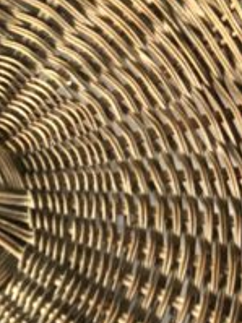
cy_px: 86
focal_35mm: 268
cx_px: -132
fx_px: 2501
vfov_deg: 7.4
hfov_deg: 5.5
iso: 160
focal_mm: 6
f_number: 2.4
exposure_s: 1/8
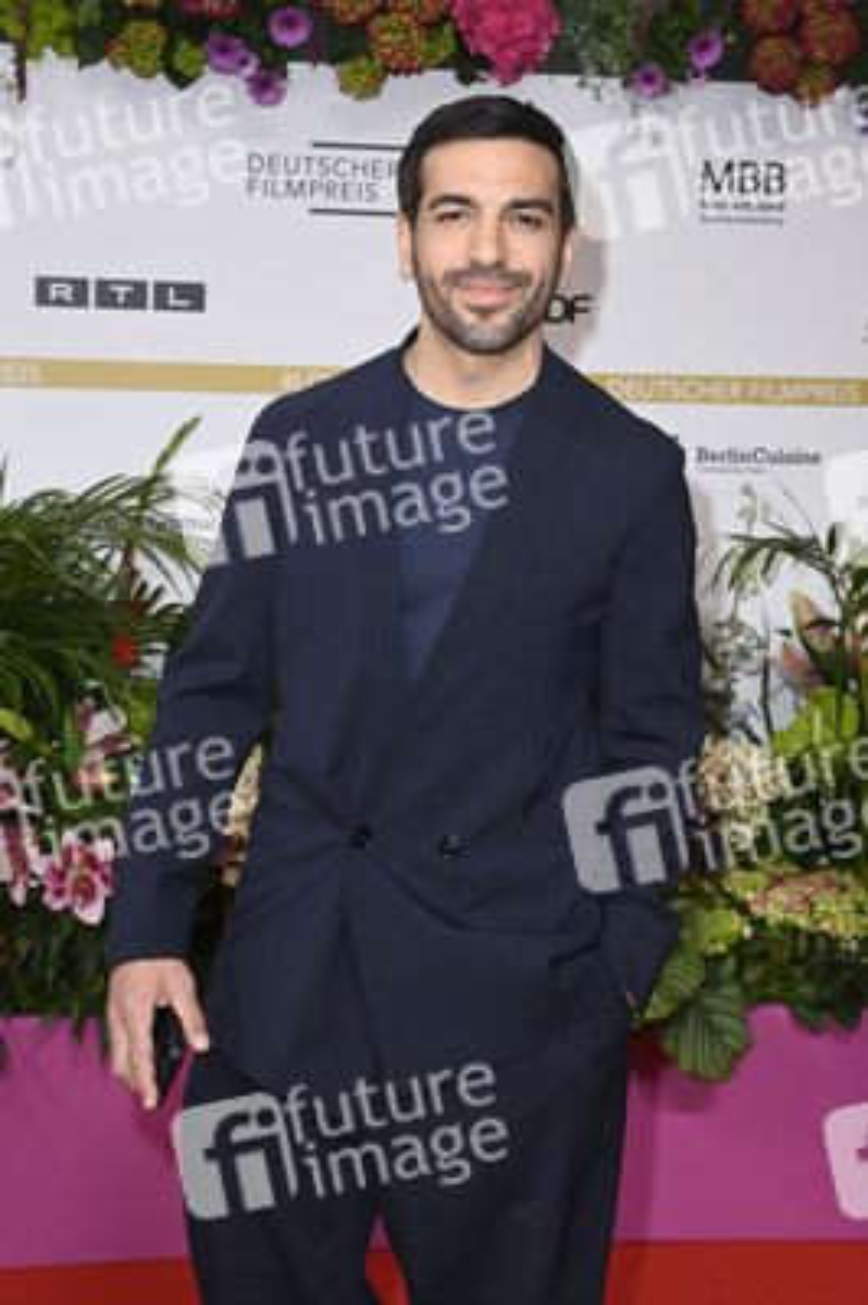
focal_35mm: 65
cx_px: 434
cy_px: 652
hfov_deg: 20.9
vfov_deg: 31.0
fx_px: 2355
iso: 640
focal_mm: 65
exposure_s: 1/200
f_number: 6.3
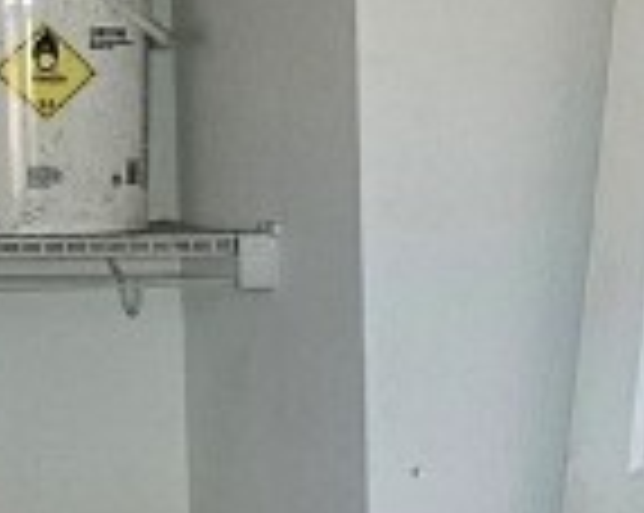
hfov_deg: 11.0
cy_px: 482
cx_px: 1229
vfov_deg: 9.5
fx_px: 3064
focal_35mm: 161
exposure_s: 1/51
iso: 250
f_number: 1.8
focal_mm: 5.4
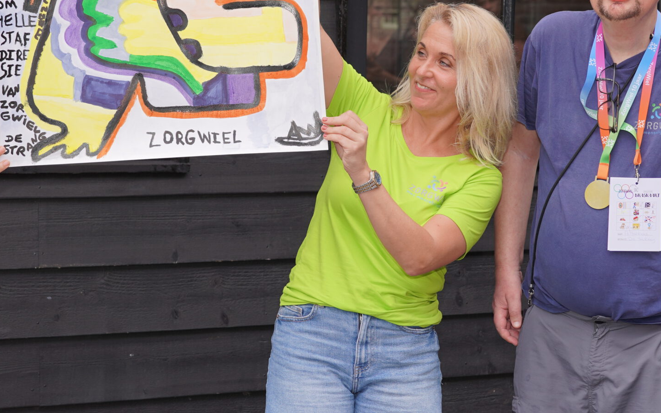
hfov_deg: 23.3
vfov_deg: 14.6
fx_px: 1603
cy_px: 100
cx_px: 260
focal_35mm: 89
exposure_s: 1/200
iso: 100
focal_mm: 49
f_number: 4.5
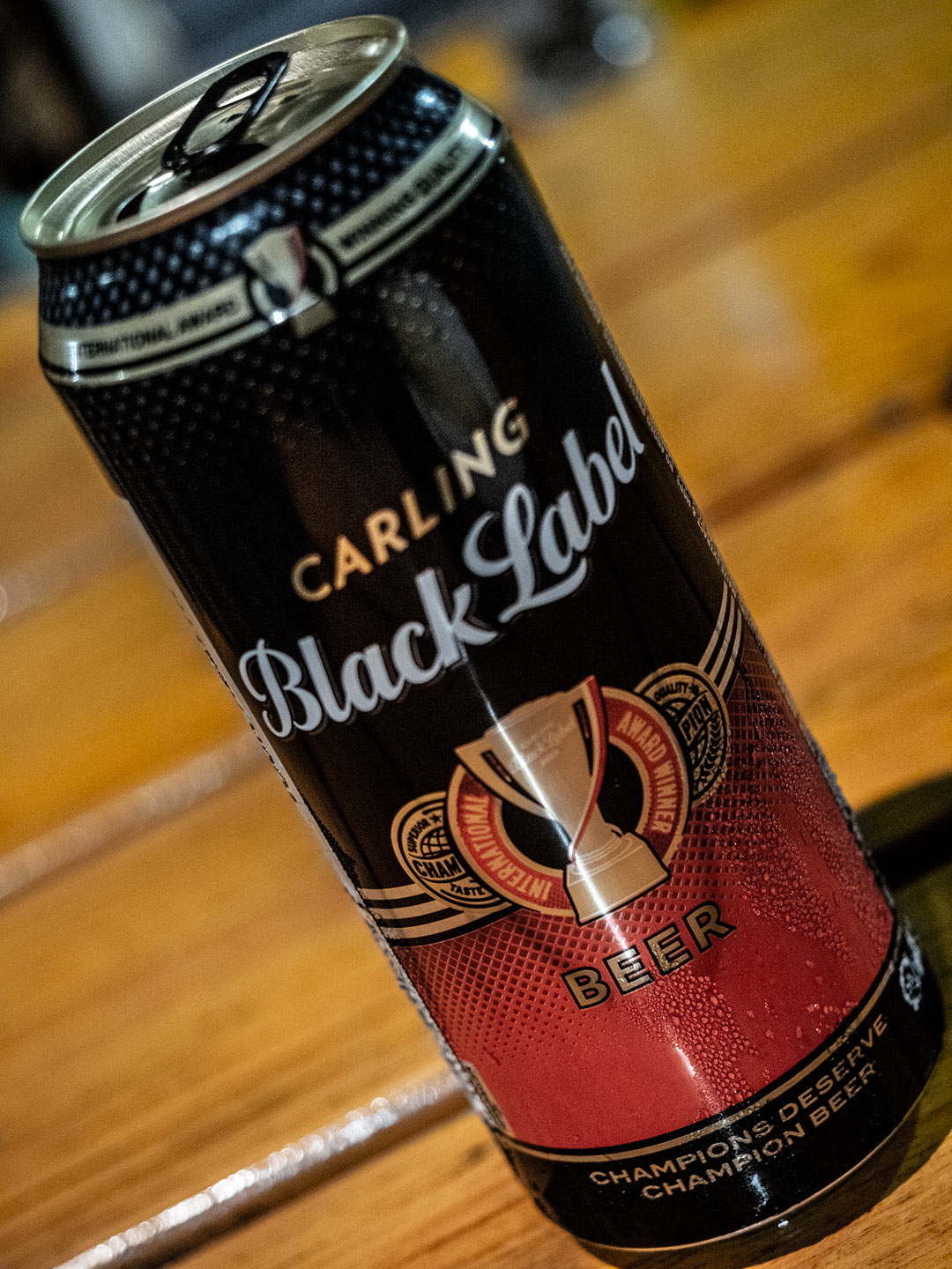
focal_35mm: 80
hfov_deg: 18.4
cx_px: 476
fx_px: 2934
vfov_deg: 24.4
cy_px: 634
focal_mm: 40
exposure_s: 1/25
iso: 1600
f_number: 2.8
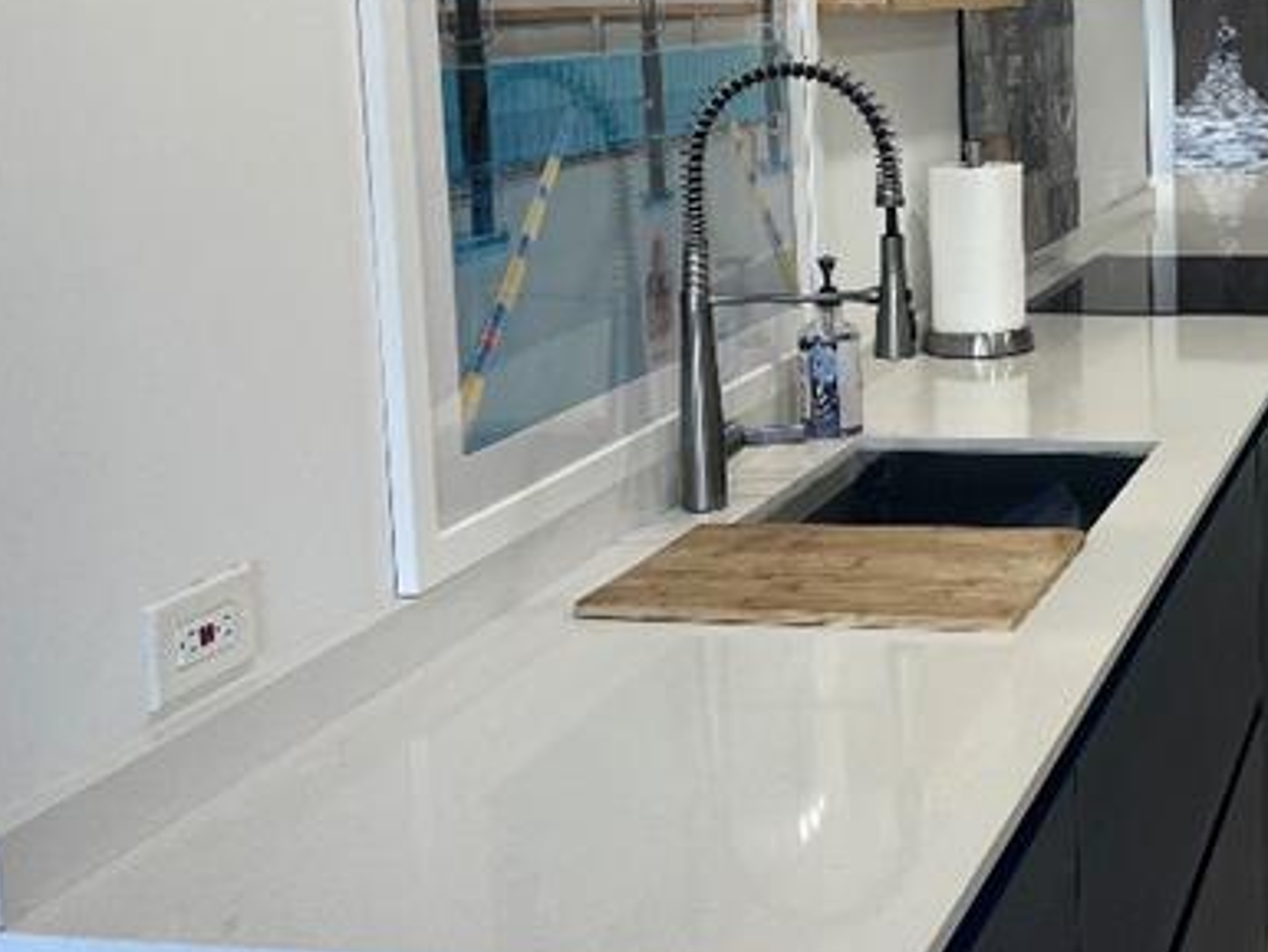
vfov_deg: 26.7
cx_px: 1192
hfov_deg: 33.3
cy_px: 227
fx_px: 1979
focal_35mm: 54
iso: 80
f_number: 1.5
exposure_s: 1/60
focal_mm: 5.7
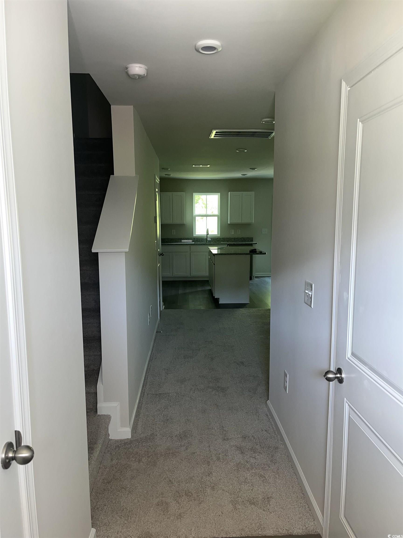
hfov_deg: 53.1
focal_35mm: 26
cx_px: 202
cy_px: 269
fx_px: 404
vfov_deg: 67.3
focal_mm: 5.1
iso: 64
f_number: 1.6
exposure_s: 1/37
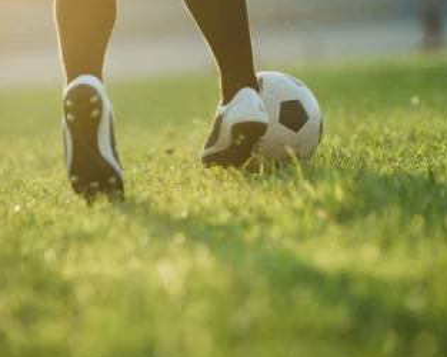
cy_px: 117
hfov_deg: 6.0
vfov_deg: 4.8
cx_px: 247
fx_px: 4284
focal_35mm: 324
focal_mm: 200
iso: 250
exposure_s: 1/500
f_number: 3.5
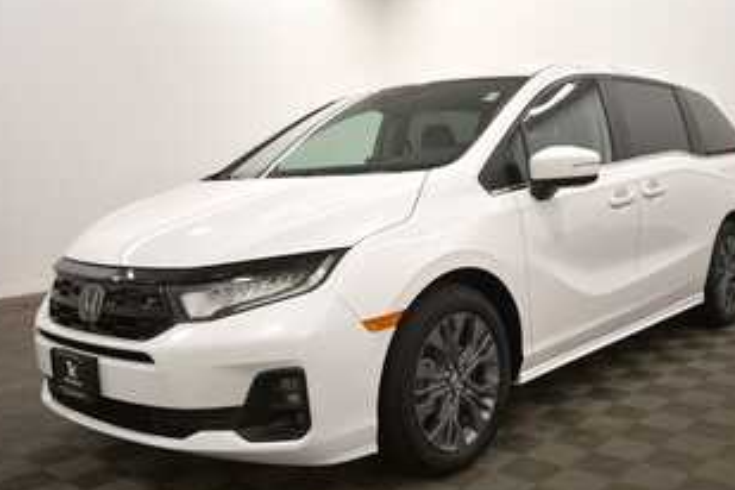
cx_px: 402
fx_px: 715
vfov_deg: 37.8
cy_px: 268
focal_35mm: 35
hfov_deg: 54.4
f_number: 5.6
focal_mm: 18
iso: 640
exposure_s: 1/250
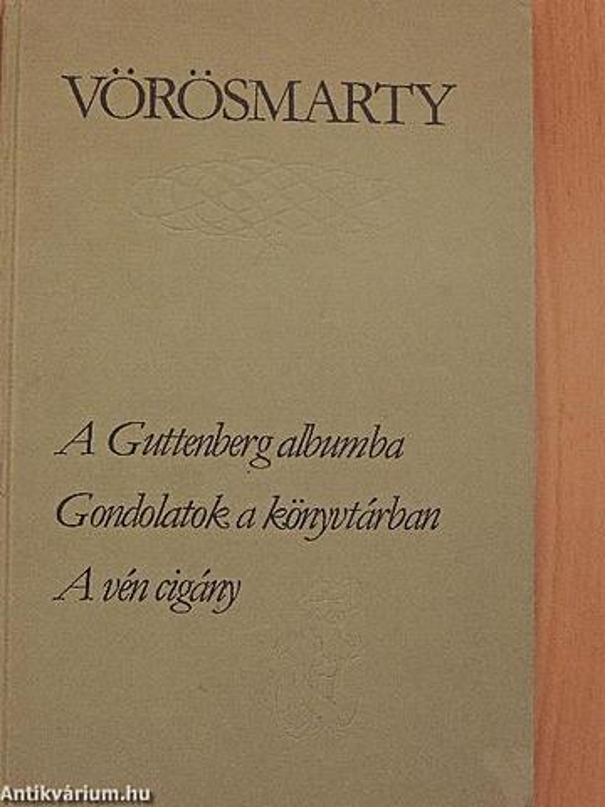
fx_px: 1631
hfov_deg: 21.0
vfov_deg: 27.8
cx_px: 302
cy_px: 404
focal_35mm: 70
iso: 800
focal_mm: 12.4
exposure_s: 1/100
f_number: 3.9
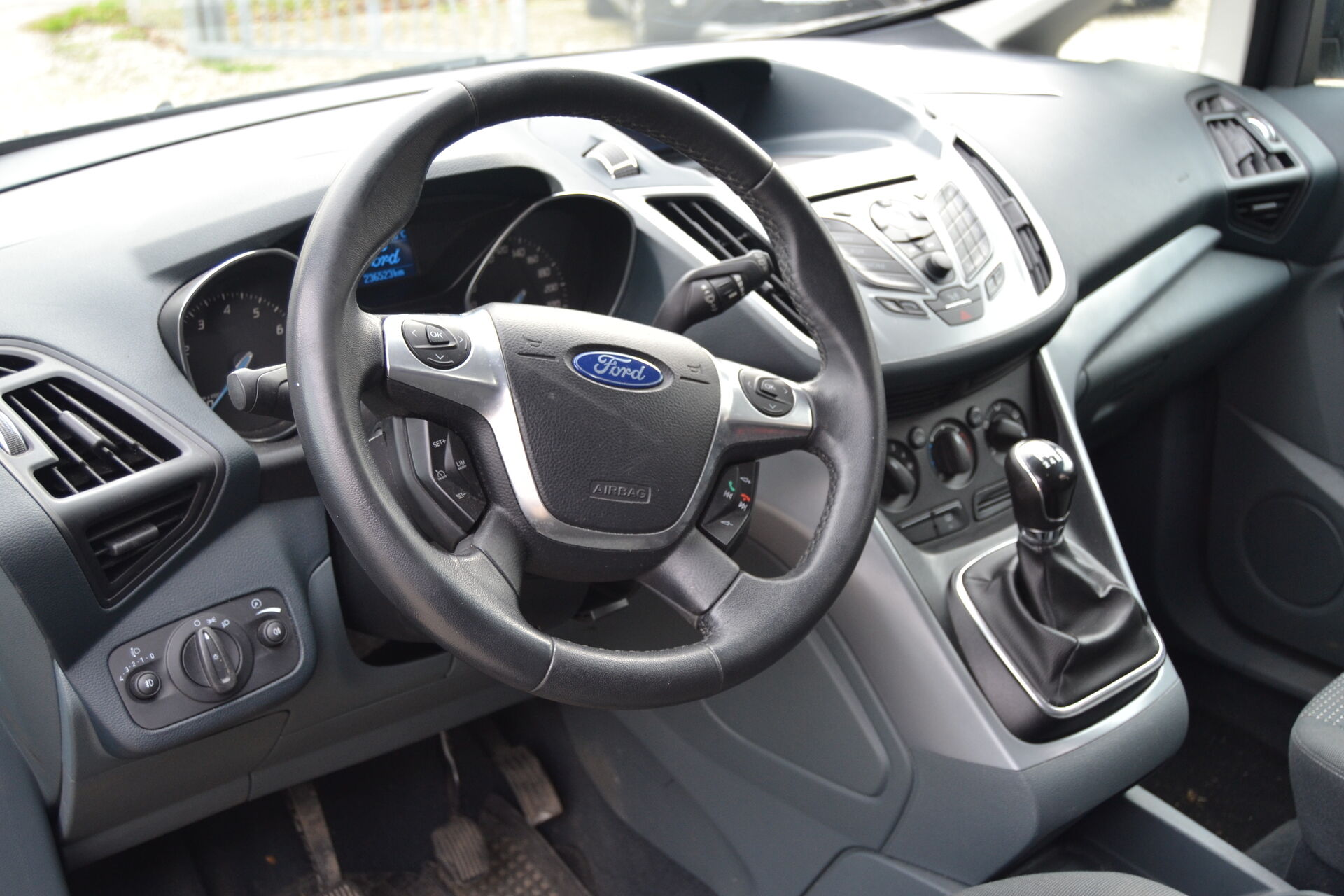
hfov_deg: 49.6
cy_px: 448
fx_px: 1456
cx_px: 672
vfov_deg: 34.2
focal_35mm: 39
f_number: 5
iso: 400
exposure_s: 1/100
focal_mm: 26
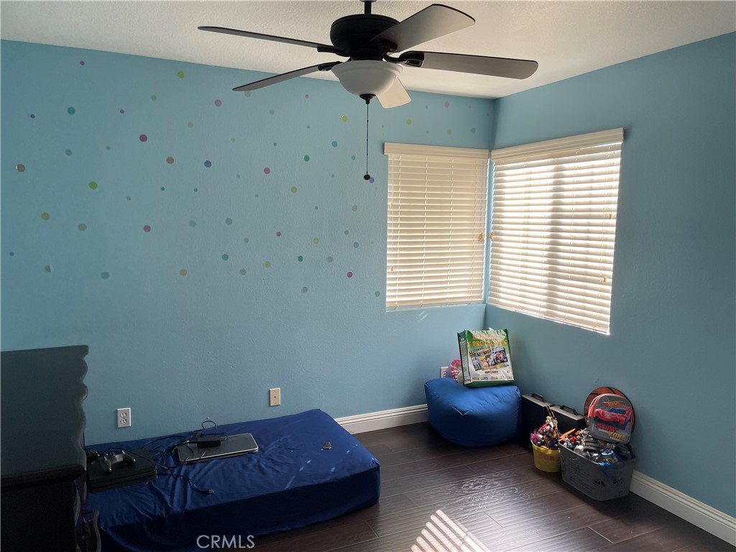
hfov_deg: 67.3
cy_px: 276
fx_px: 553
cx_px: 368
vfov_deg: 53.1
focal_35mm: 26
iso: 64
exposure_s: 1/120
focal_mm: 4.2
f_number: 1.6
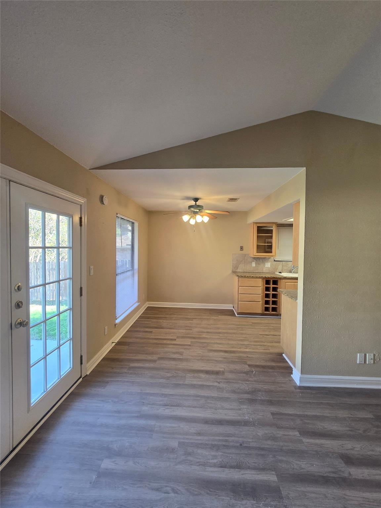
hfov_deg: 89.9
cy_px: 254
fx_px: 191
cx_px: 190
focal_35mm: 13
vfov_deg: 106.2
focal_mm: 2.2
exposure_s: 1/60
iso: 125
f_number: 2.2
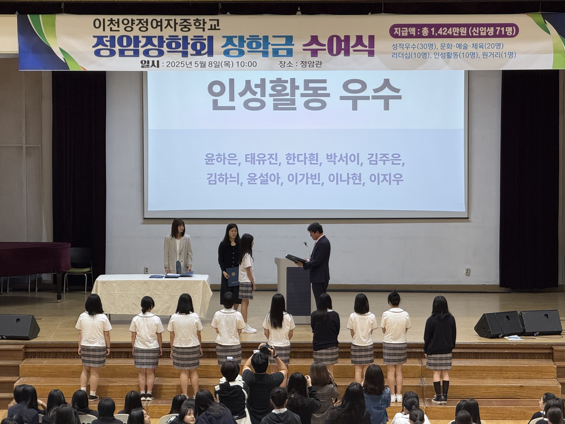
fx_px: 1959
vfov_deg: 12.3
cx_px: 282
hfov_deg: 16.4
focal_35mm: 120
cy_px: 212
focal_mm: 15.66
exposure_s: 1/60
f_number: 2.8
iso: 200
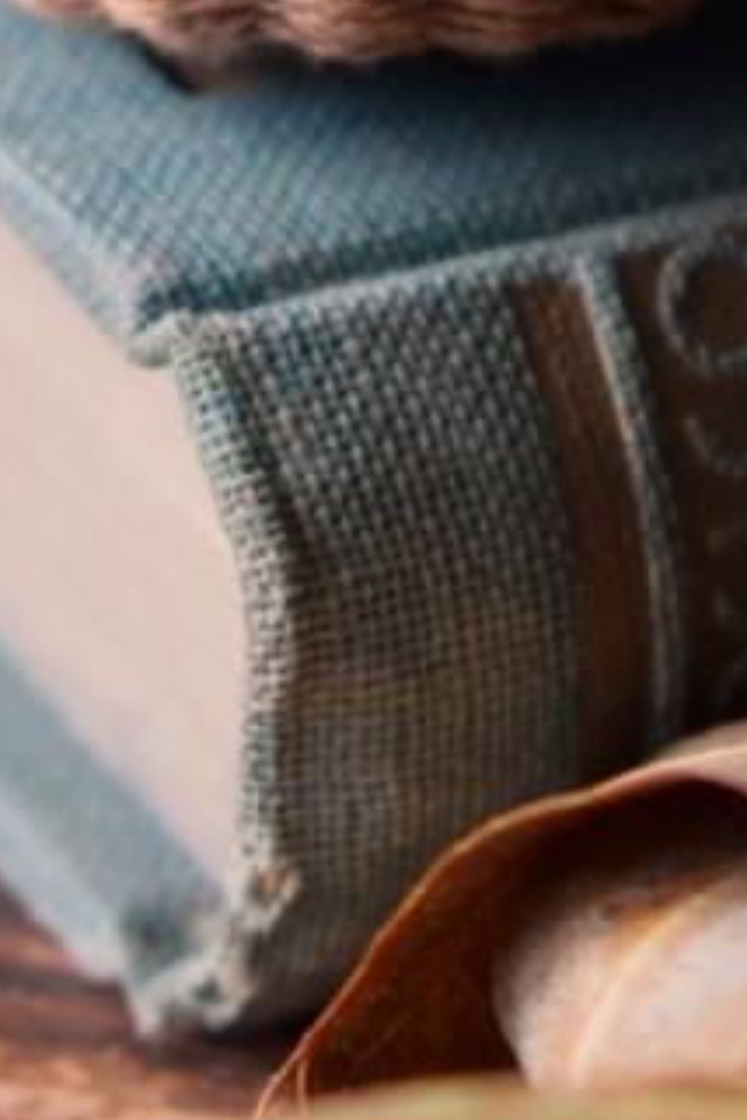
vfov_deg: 6.9
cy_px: -502
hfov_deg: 4.6
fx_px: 9206
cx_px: 426
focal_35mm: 296
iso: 2200
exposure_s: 1/60
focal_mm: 55
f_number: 5.6
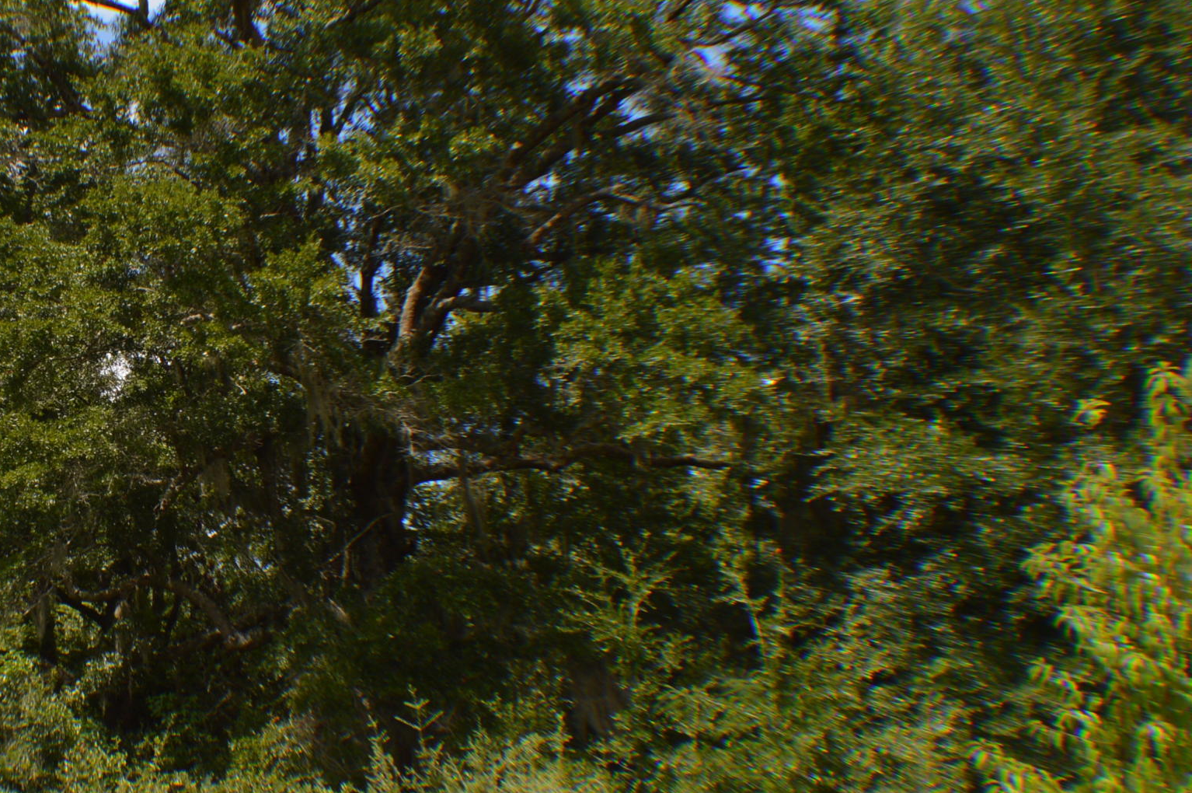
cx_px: 162
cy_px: 387
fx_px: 2911
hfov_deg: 22.7
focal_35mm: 88
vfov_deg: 15.5
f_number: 7.1
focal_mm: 30
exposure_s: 1/200
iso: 100
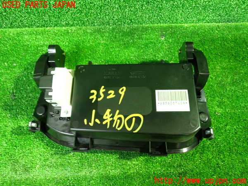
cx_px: 124
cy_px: 93
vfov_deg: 46.8
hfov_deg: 60.0
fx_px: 215
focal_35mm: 30
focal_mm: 5.4
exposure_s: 1/15
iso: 800
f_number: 2.3
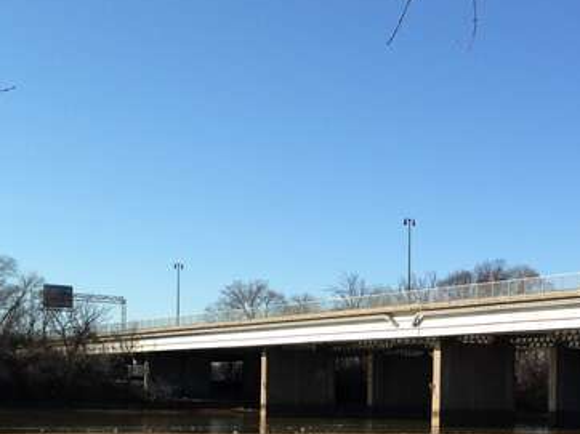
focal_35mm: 73
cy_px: 392
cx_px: 602
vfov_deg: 19.8
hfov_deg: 25.2
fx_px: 1222
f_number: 2.4
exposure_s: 1/1261
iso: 50
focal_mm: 4.12
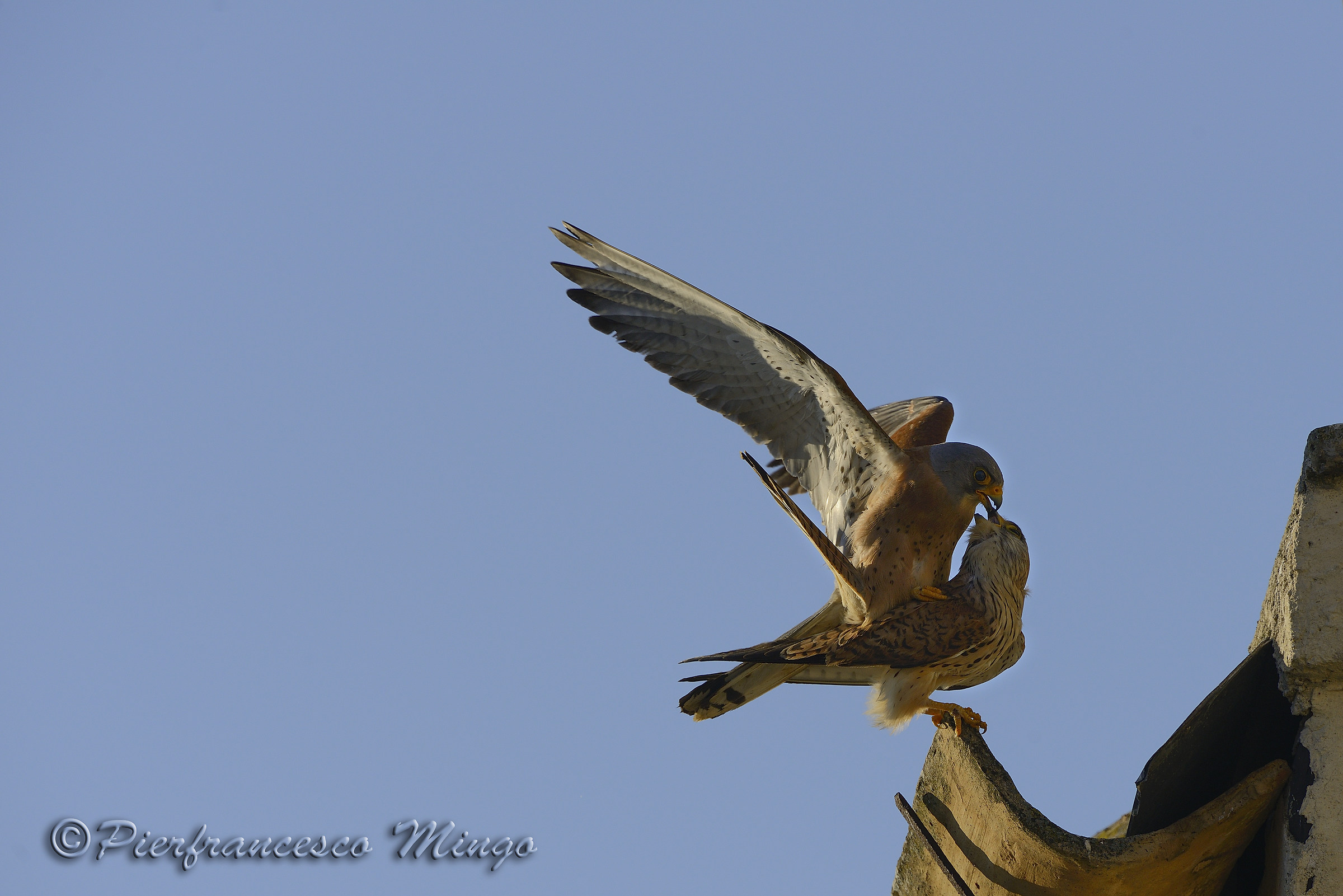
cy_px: 448
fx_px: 29848
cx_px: 672
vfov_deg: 1.7
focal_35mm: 800
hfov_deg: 2.6
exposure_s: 1/1250
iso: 250
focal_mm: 800
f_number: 8
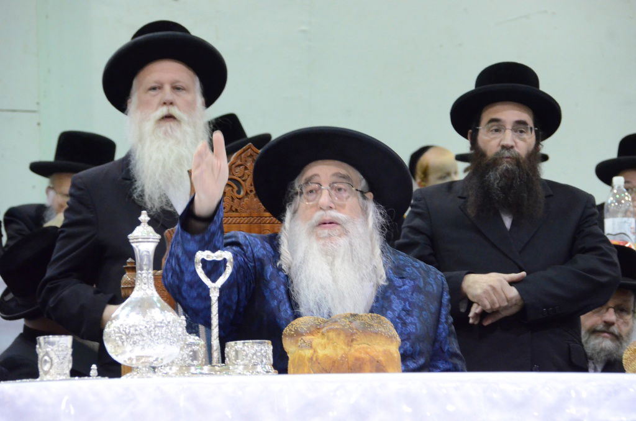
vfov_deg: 7.3
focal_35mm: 188
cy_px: 210
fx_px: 3305
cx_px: 318
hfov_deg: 11.0
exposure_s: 1/50
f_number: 5.6
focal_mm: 125
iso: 4000
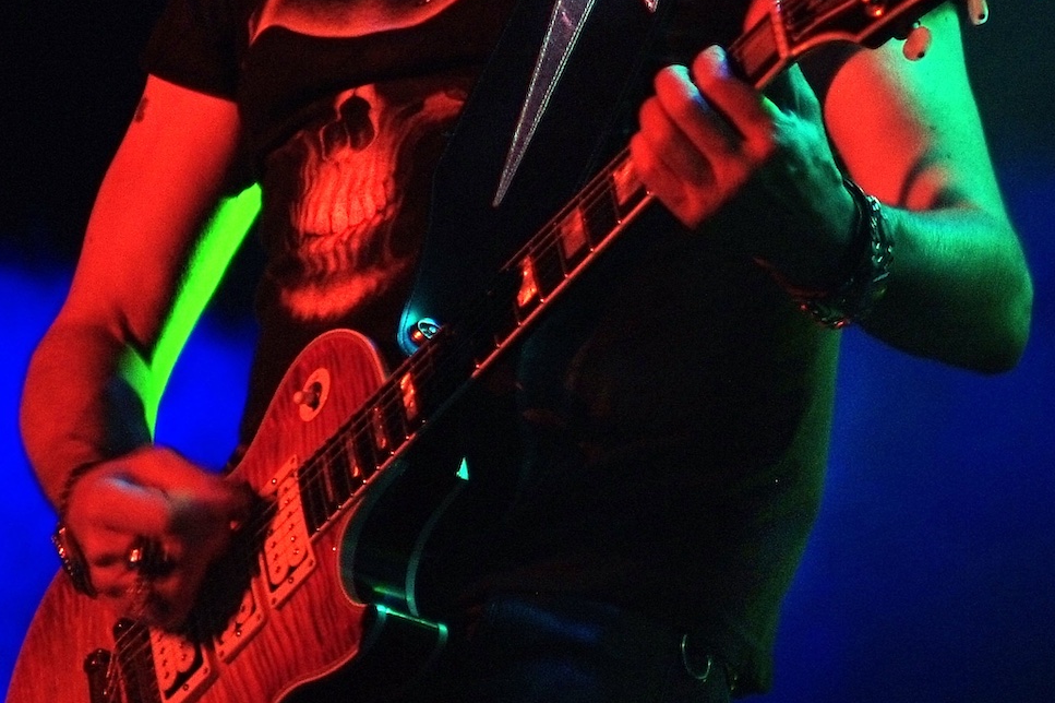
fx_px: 13651
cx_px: 690
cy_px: -15
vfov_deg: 2.9
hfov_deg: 4.4
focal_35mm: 466
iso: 1000
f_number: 2.8
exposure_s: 1/125
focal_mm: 150
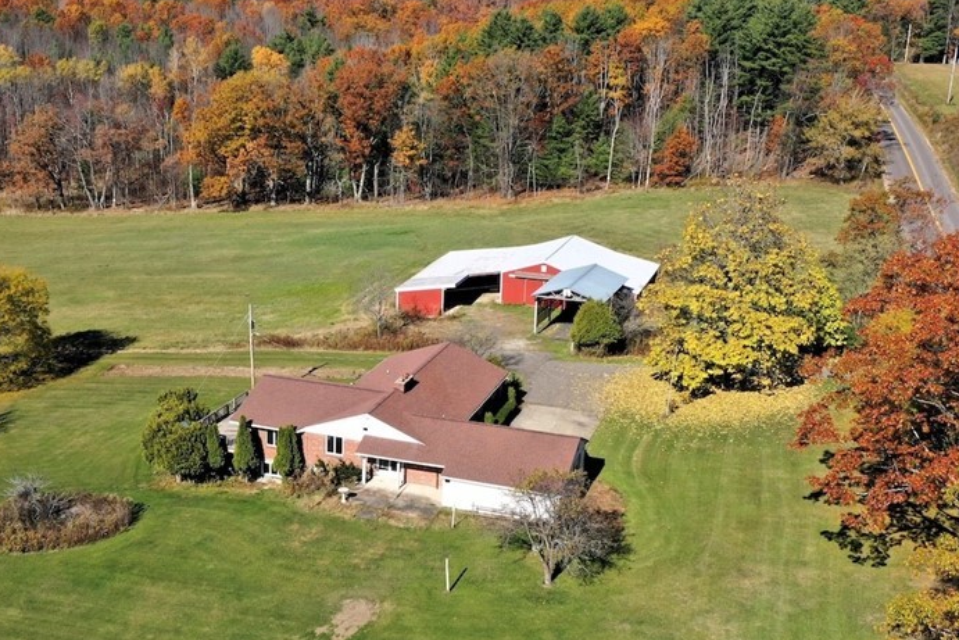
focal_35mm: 44
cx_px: 359
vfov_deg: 30.5
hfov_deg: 44.1
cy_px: 379
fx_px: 1172
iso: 100
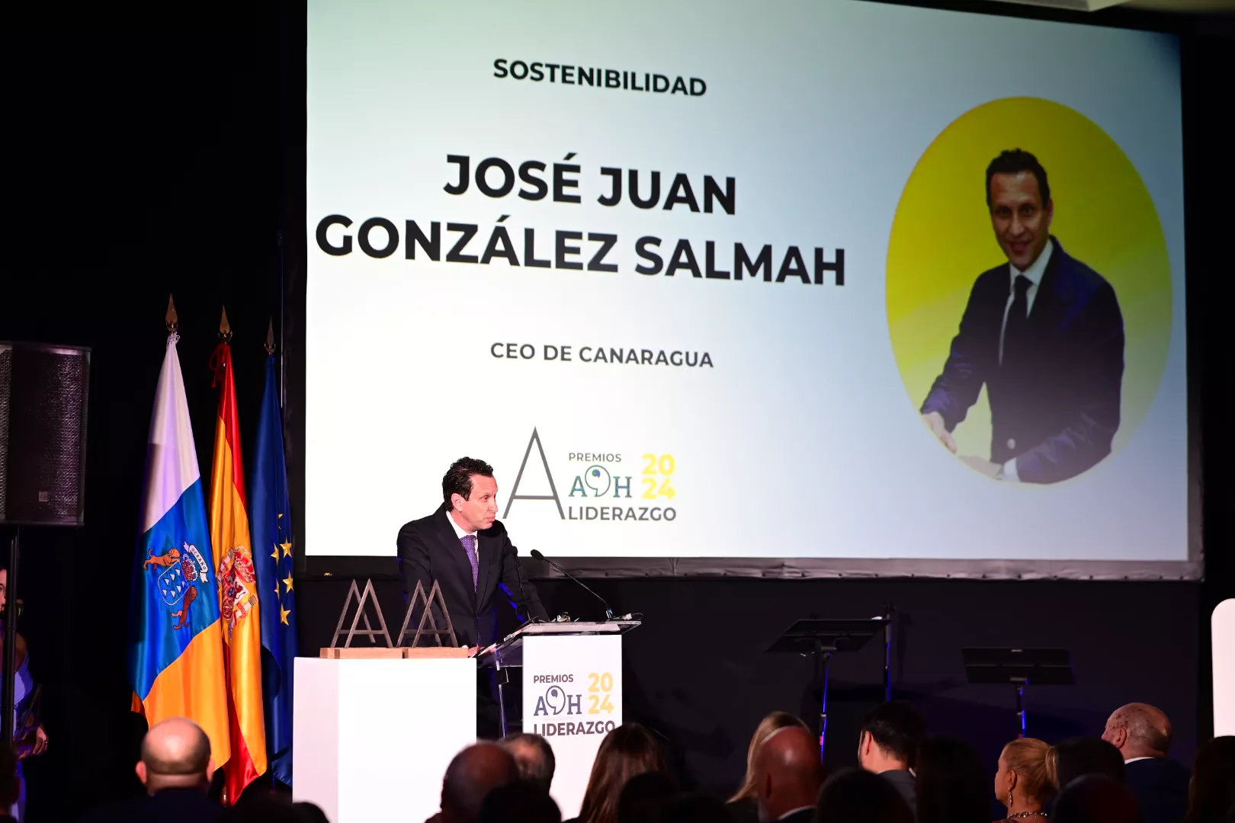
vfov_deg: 16.1
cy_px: 412
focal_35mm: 85
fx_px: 2916
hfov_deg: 23.9
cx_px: 618
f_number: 2.5
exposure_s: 1/320
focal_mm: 85
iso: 1000
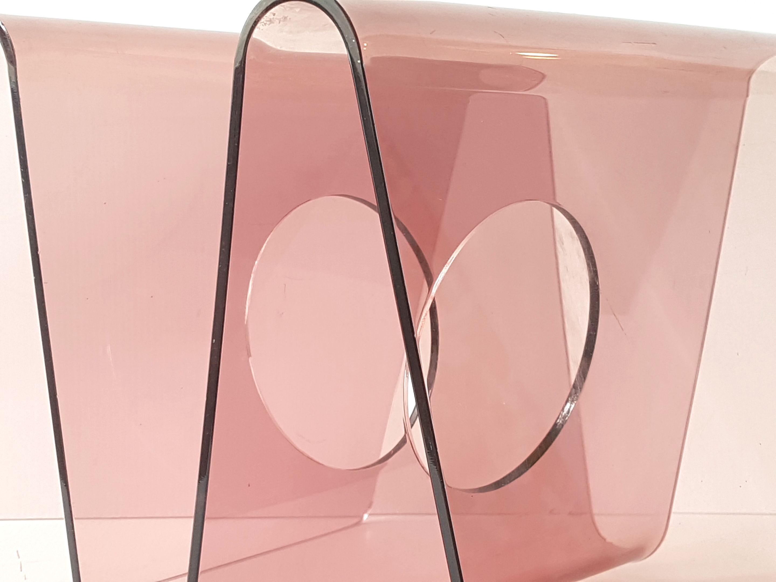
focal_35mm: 26
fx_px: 583
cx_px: 388
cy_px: 291
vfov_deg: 53.1
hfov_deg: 67.3
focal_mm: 4.2
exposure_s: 1/107
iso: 50
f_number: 1.7
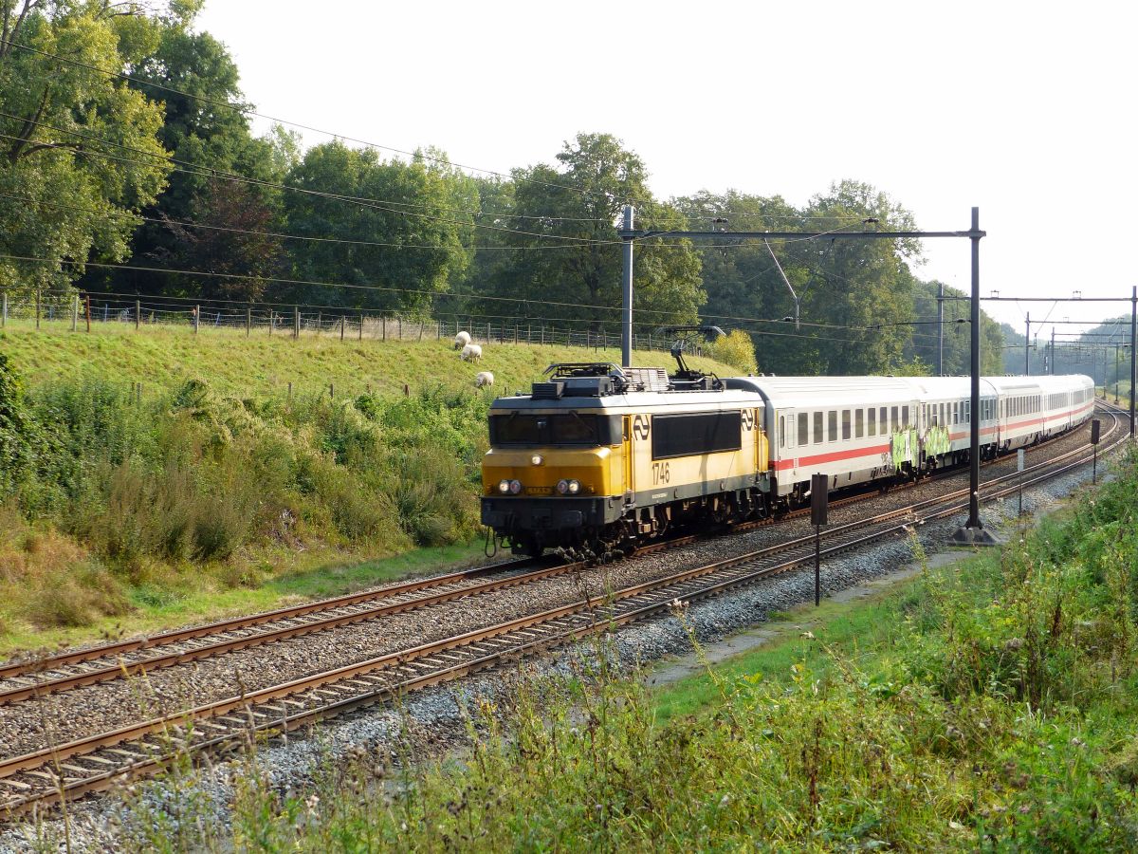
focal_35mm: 78
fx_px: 2564
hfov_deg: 25.0
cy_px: 427
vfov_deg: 18.9
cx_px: 569
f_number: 4
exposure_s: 1/320
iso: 100
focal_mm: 14
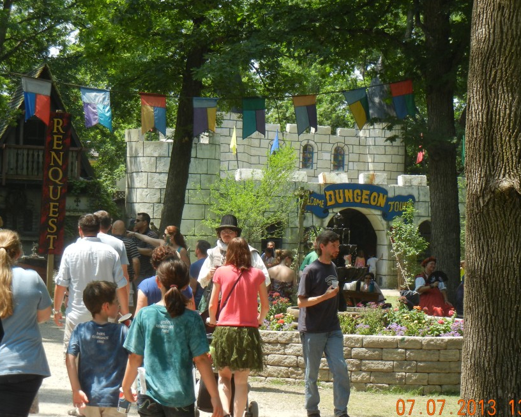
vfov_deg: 14.1
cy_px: 213
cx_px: 270
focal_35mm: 109
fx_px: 1681
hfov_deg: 17.6
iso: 160
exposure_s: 1/350
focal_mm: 16
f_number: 4.4
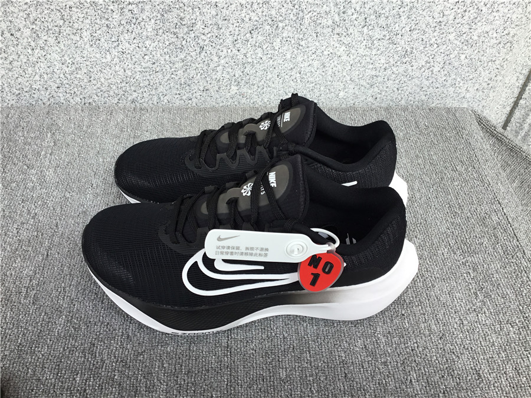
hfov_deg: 58.4
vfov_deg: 45.4
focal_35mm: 31
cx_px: 266
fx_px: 476
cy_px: 199
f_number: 2.4
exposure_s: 1/351
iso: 25
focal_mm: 3.3
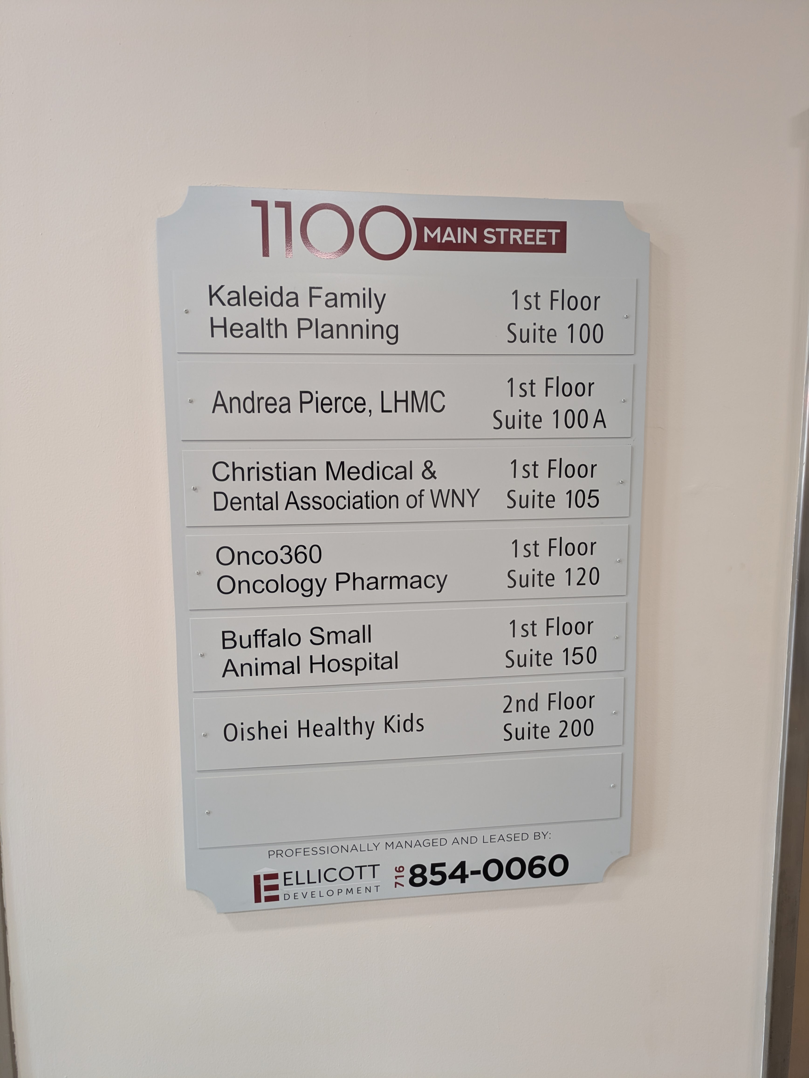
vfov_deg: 69.4
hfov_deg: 54.9
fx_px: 778
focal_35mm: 25
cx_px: 404
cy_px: 539
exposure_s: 1/24
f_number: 1.89
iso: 95
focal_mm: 5.43
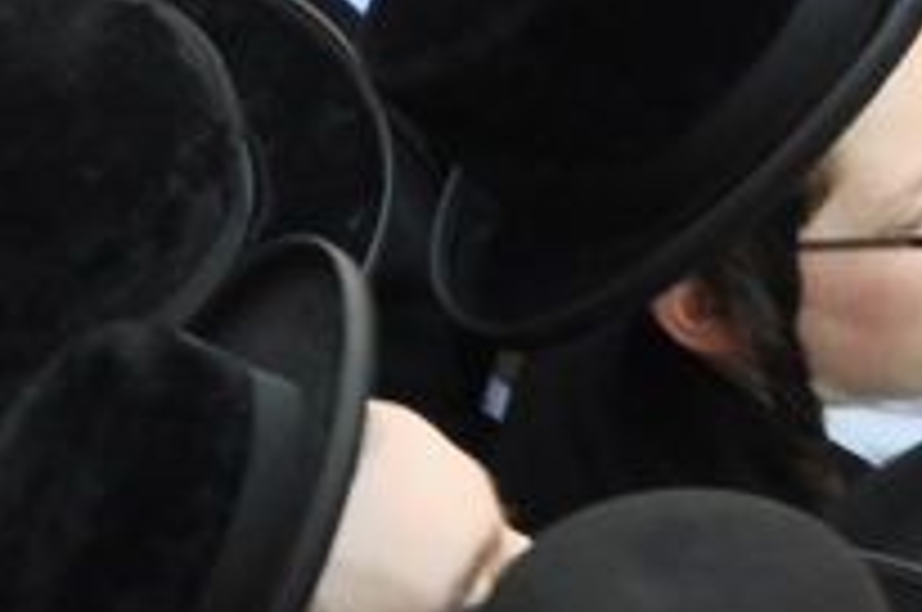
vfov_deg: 1.4
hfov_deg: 2.1
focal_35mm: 1005
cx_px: -814
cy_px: -1231
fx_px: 25699
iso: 320
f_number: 8
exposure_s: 1/80
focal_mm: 98
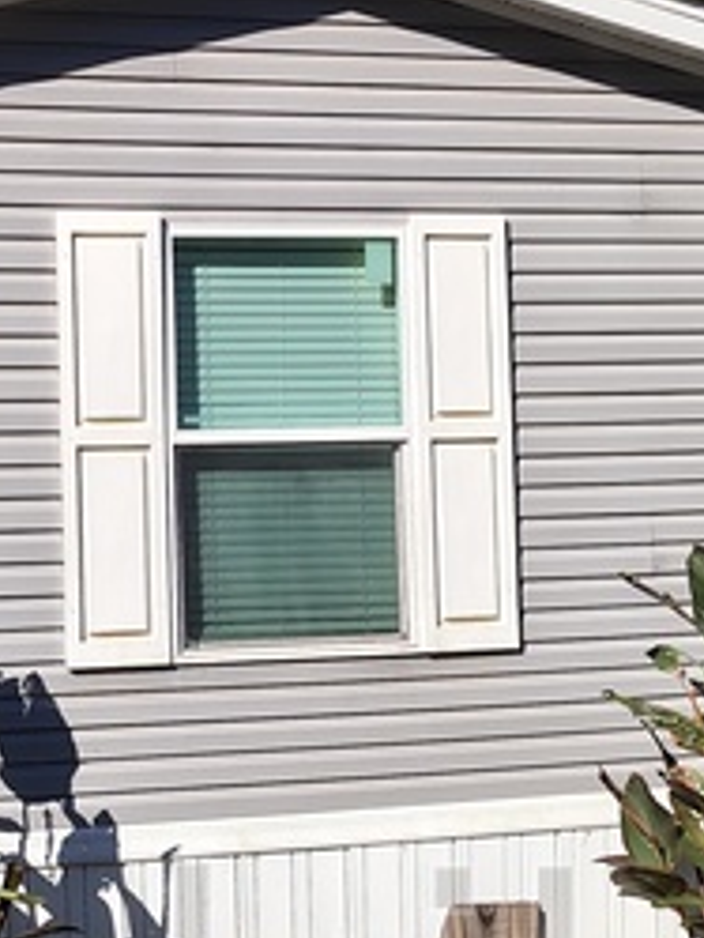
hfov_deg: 19.0
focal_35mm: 77
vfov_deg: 25.3
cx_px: 162
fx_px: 2086
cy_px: 433
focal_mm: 5.56
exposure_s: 1/1508
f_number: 1.8
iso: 100
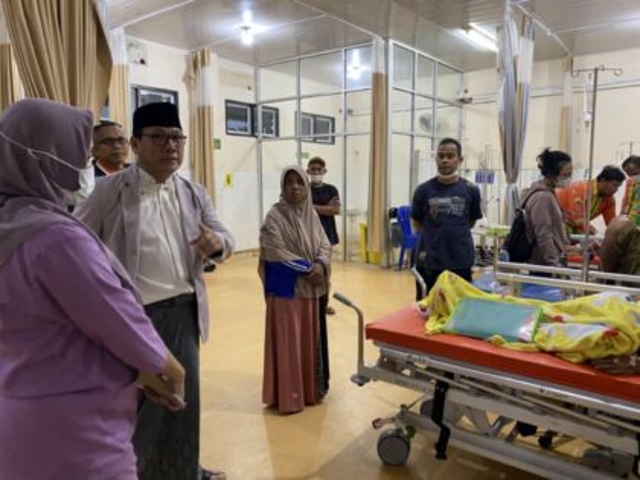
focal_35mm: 26
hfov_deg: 67.3
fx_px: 481
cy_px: 240
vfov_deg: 53.1
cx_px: 320
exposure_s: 1/50
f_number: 1.8
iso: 250
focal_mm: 4.25
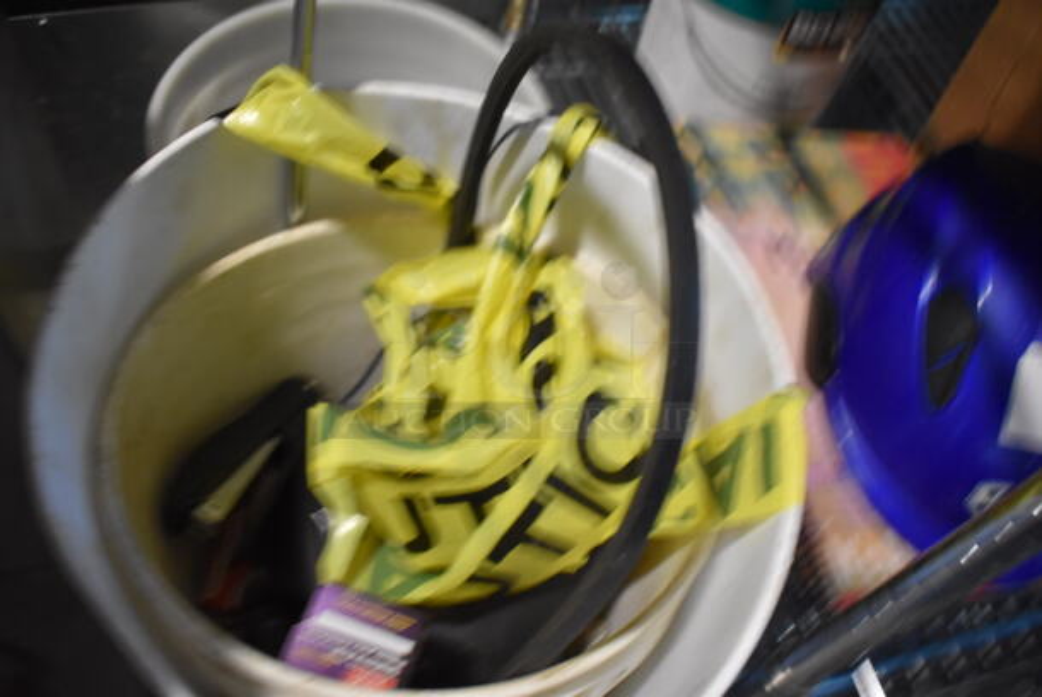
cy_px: 348
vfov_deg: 40.1
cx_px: 521
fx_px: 956
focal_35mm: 33
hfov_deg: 57.2
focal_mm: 22
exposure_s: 1/125
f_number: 3.8
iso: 2500
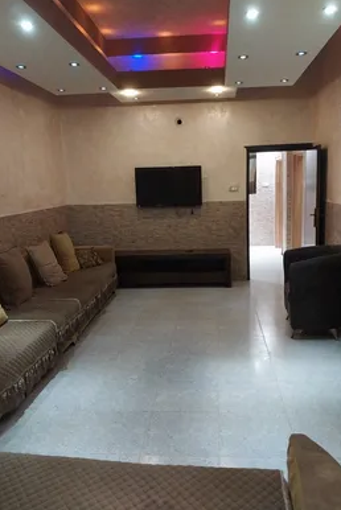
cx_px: 177
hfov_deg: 46.5
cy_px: 251
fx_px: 397
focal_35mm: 28
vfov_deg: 65.4
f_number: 1.8
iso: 500
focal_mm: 4
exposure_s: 1/25
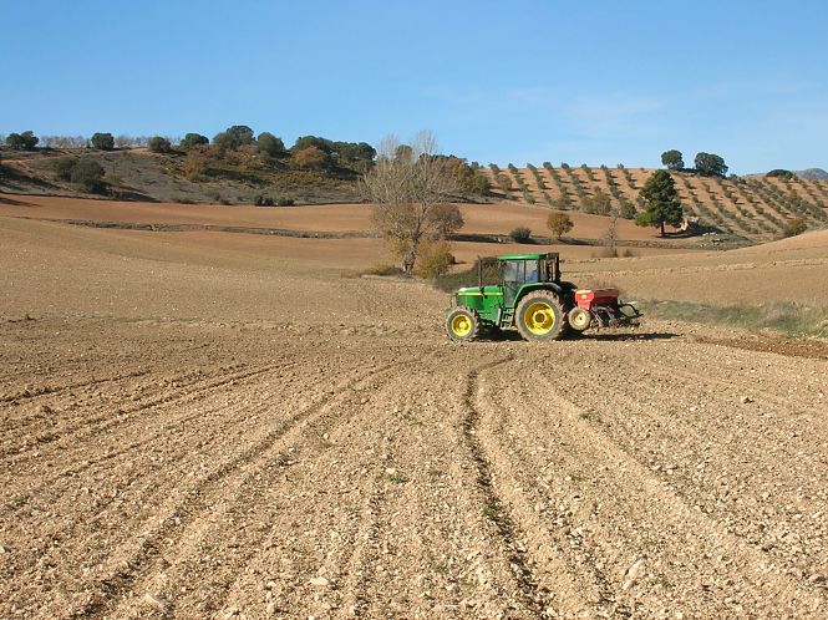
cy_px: 310
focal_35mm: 74
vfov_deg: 19.9
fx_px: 1769
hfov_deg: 26.3
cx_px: 414
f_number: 6.7
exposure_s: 1/208
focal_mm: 12.3
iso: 50
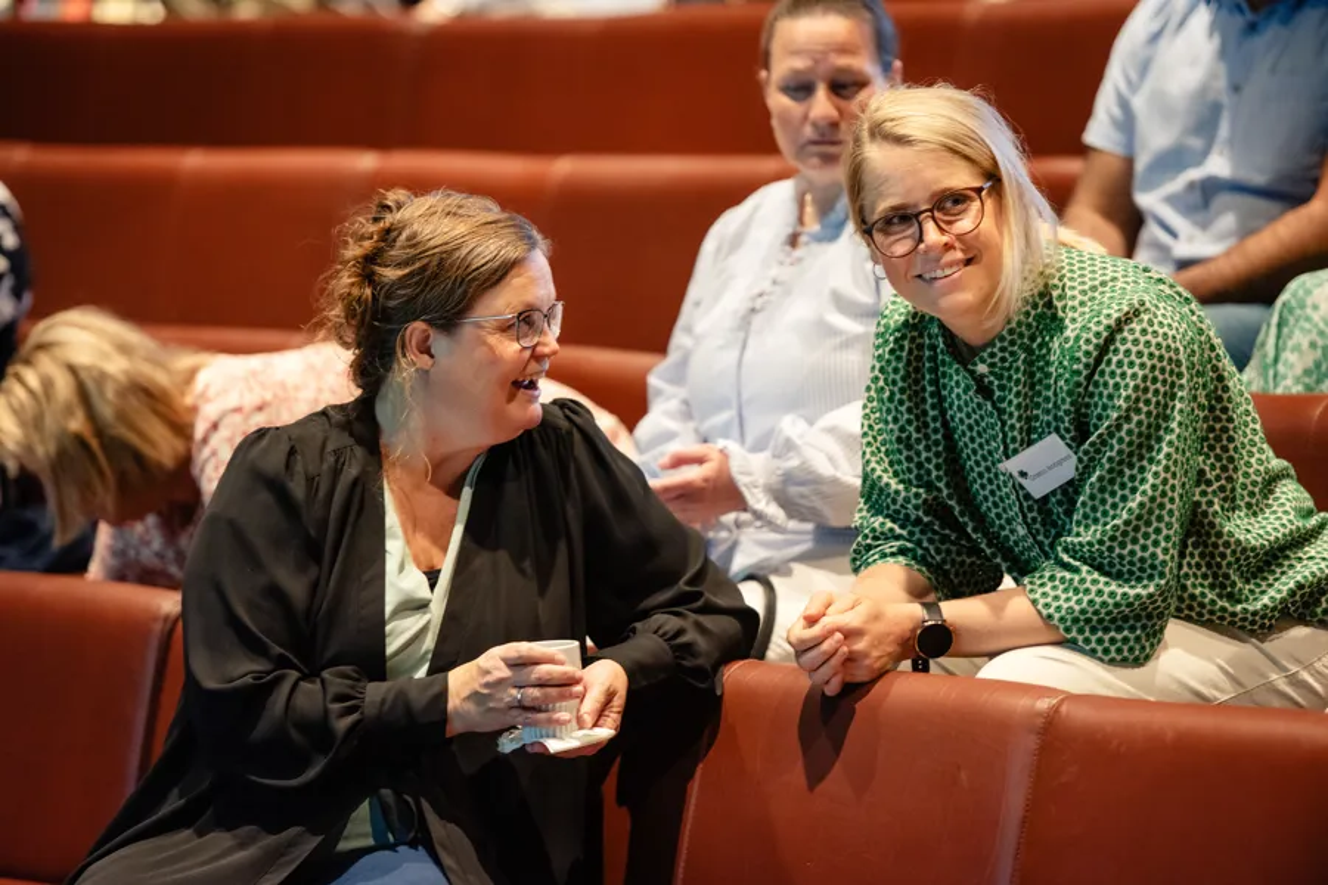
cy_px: 442
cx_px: 664
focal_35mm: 170
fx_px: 6271
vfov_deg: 8.1
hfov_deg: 12.1
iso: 2000
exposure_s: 1/160
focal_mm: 170
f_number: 3.2
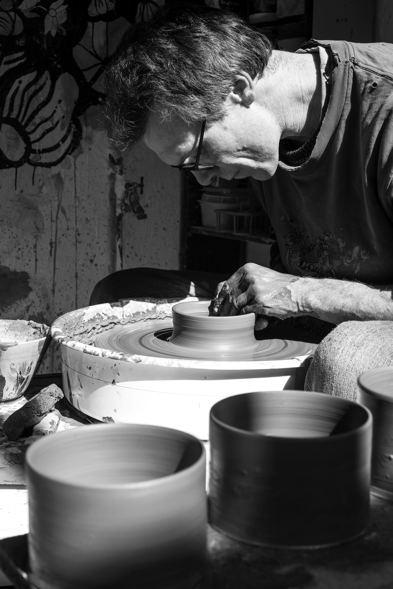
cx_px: 196
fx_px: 818
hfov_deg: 27.0
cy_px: 294
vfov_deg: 39.6
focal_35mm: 50
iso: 100
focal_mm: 50
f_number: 9
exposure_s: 1/125
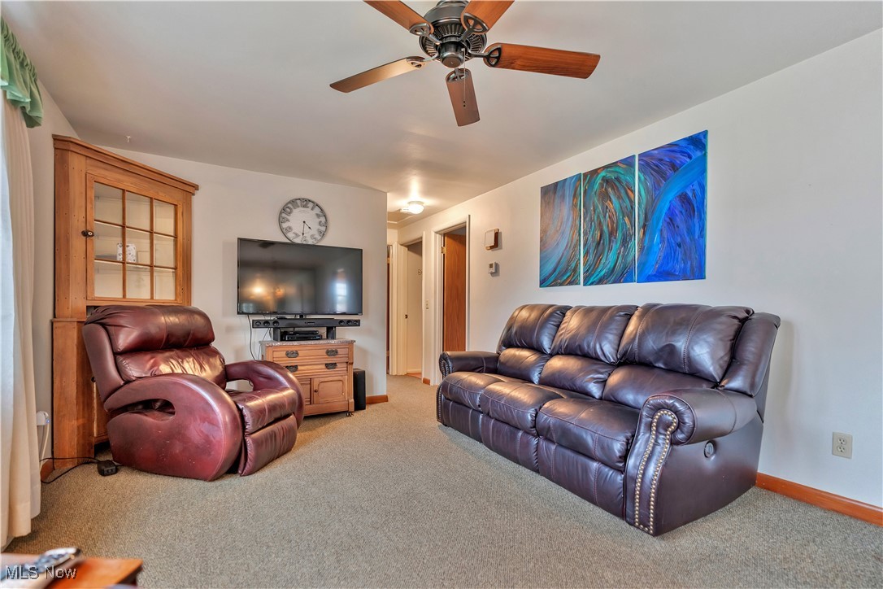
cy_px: 294
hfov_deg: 96.7
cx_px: 442
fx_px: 392
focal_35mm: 16
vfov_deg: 73.7
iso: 1000
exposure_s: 1/40
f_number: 2.8
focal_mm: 16
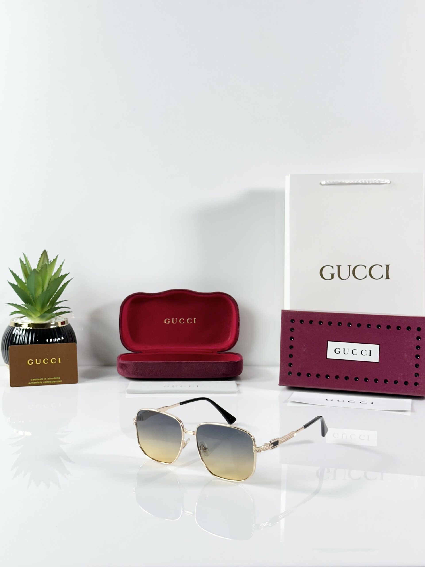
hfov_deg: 30.3
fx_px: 786
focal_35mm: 48
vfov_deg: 39.7
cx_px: 212
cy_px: 284
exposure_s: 1/100
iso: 80
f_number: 1.78
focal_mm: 6.86
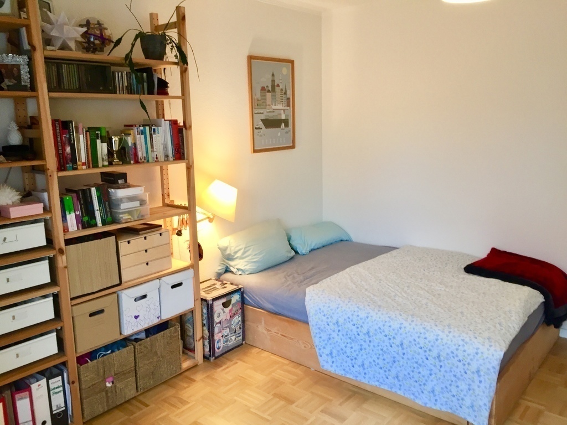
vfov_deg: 48.2
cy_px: 212
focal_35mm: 29
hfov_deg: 61.7
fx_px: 475
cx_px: 284
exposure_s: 1/33
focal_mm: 4.15
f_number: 2.2
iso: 80
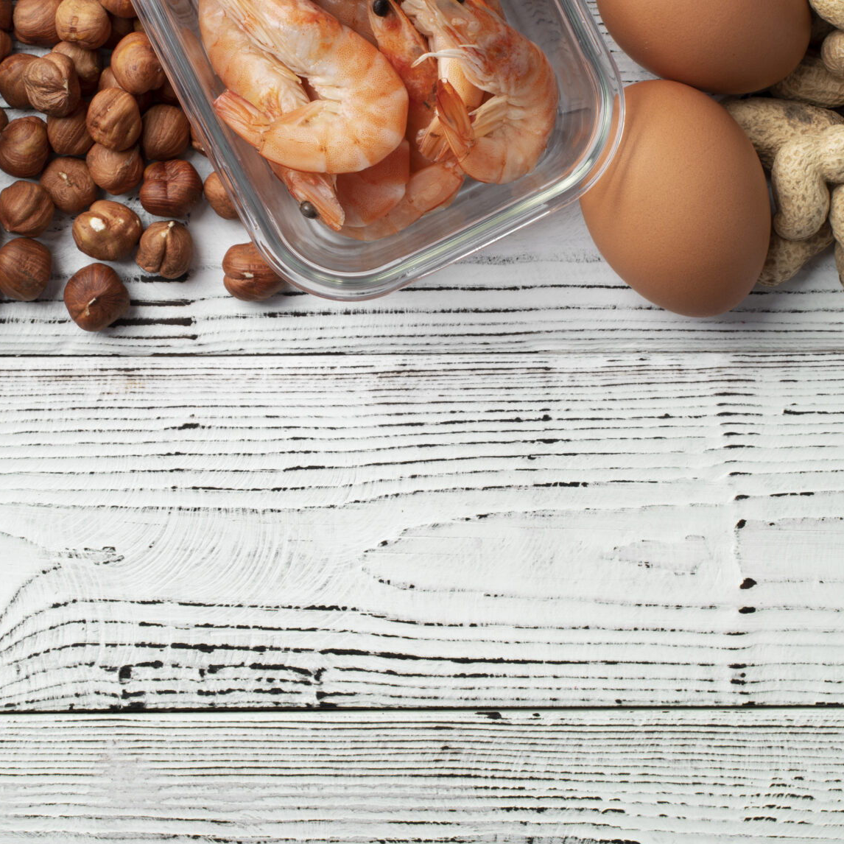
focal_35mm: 95
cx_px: 379
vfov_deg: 18.3
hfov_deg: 18.3
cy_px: 405
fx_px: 2621
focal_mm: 50
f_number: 6.3
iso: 100
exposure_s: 1/100
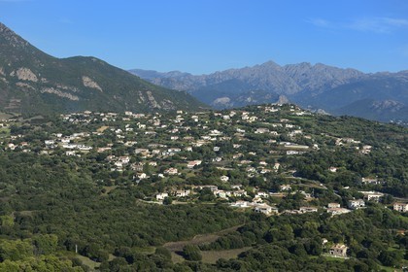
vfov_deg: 19.5
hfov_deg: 28.8
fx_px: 793
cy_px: 136
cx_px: 204
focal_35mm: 70
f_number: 8
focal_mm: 70
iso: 400
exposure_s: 1/1000
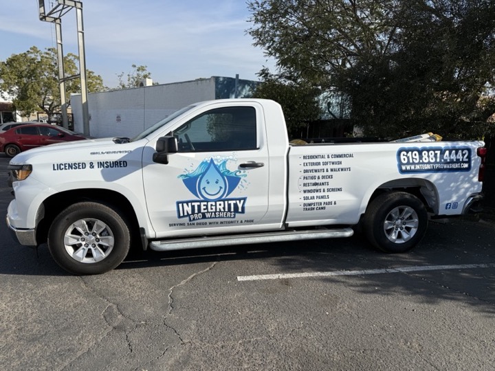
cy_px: 186
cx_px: 248
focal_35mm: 24
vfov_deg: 56.8
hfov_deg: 71.6
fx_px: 343
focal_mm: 6.76
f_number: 1.78
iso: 80
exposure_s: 1/4673
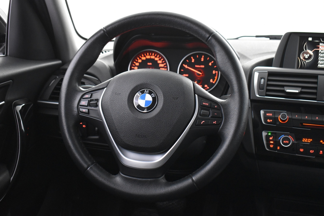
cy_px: 108
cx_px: 162
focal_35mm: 44
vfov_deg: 30.8
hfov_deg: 45.0
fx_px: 391
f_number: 4.2
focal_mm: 29
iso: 3200
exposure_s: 1/15
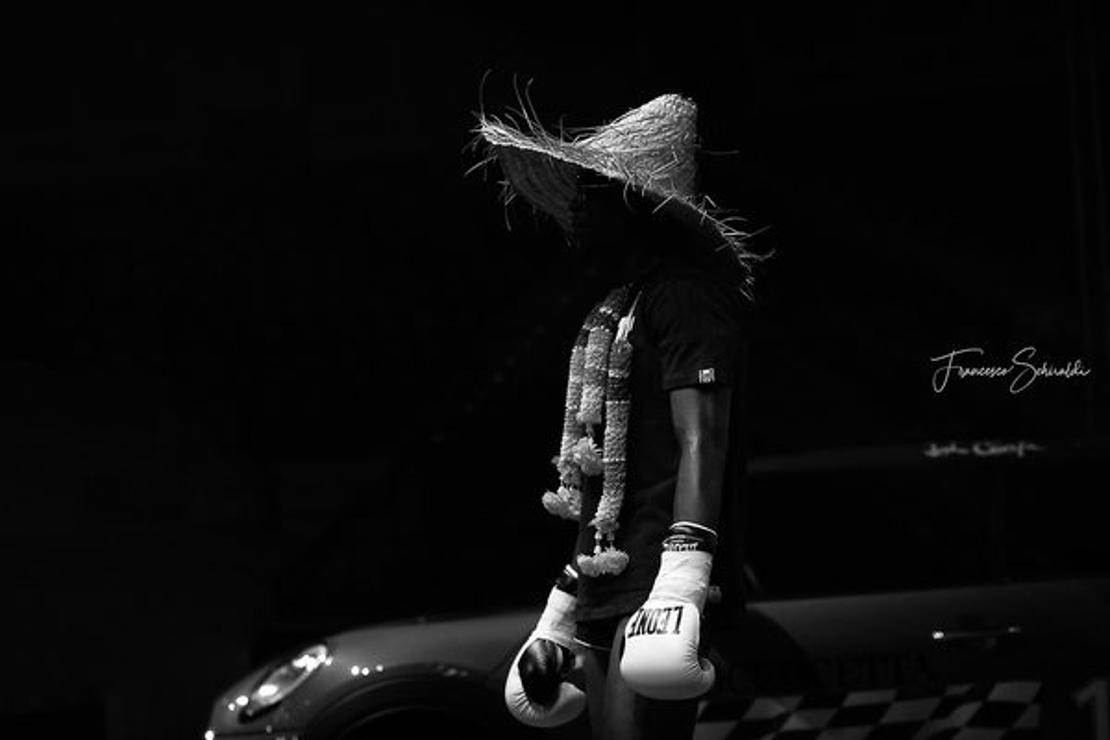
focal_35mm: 70
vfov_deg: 19.5
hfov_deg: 28.8
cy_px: 370
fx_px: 2158
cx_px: 555
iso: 1250
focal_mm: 70
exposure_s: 1/800
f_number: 2.8
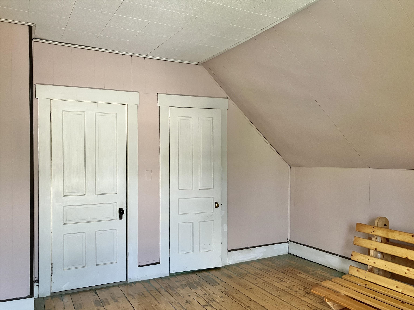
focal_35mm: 28
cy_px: 155
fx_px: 335
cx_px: 207
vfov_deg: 49.7
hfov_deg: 63.5
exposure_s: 1/60
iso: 100
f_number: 1.8
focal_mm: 3.99
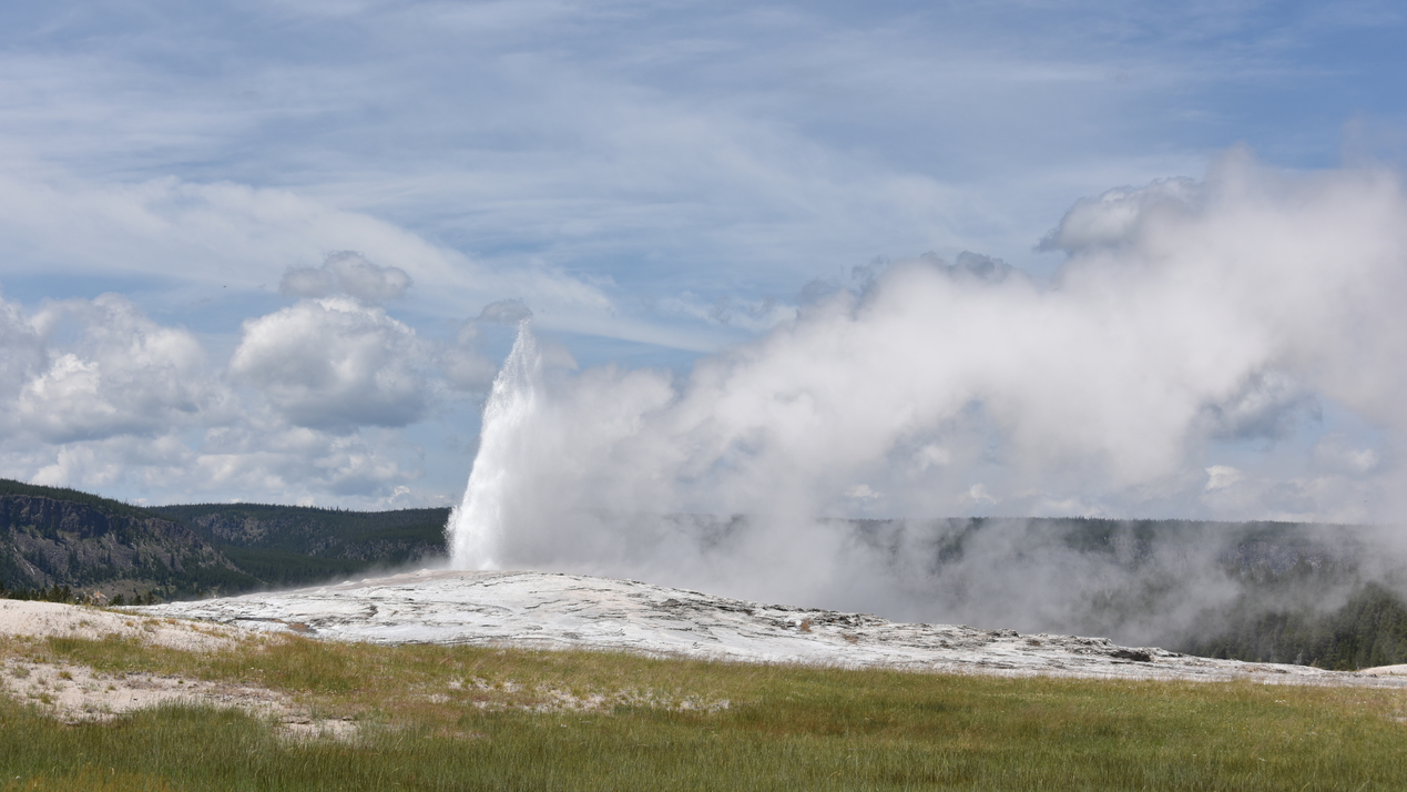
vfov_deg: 16.3
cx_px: 703
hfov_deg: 28.6
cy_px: 407
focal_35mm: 74
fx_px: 2761
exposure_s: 1/400
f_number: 10
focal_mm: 70
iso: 100
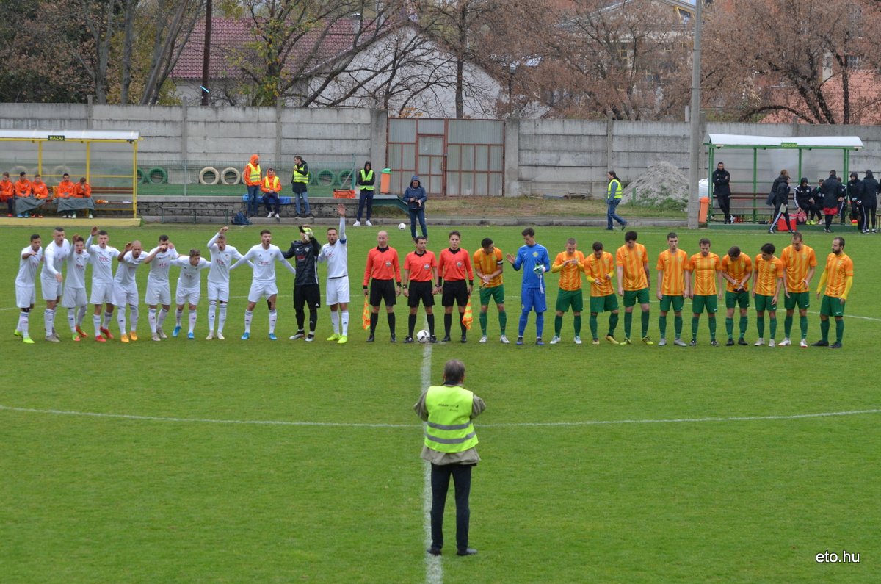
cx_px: 440
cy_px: 292
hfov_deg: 19.5
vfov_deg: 13.0
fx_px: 2564
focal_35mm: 105
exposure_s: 1/640
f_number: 6.3
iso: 800
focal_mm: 70
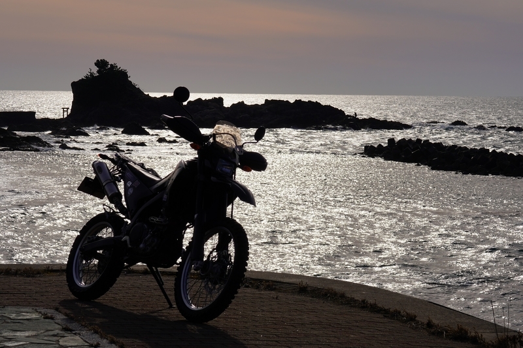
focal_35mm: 109
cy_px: 174
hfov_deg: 18.8
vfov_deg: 12.6
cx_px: 262
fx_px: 1583
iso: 100
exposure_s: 1/1000
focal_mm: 73
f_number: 10
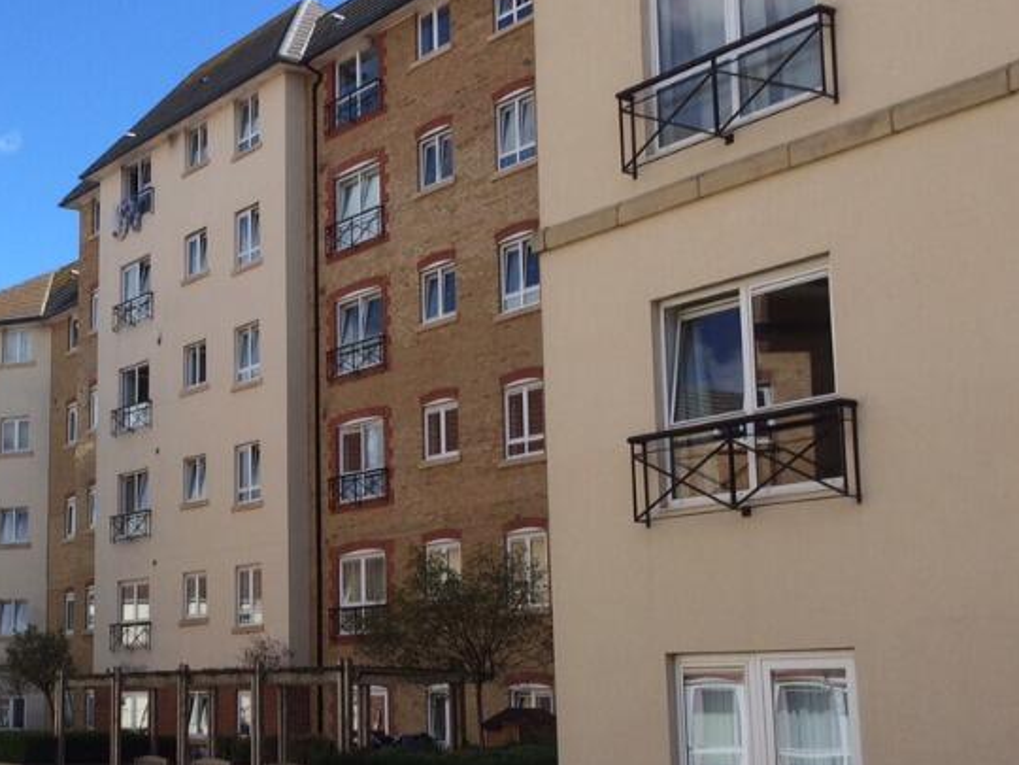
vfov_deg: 26.5
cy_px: 423
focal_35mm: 55
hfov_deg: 33.6
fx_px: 1619
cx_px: 160
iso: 32
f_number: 2.2
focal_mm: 4.15
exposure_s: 1/1368
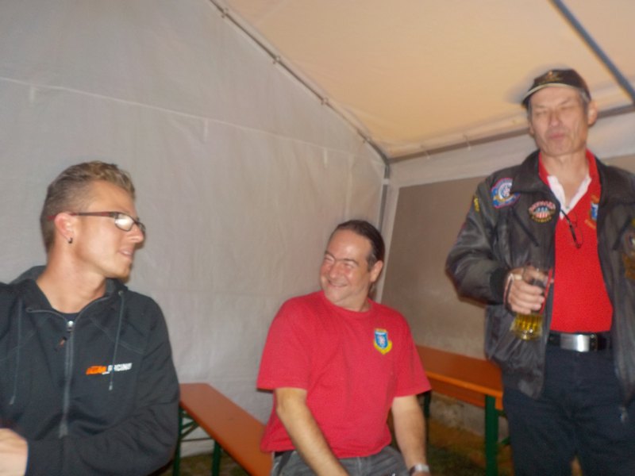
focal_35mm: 30
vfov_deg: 46.8
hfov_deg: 60.0
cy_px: 238
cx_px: 318
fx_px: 550
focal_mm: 4.1
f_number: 3.3
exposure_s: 1/4
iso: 200
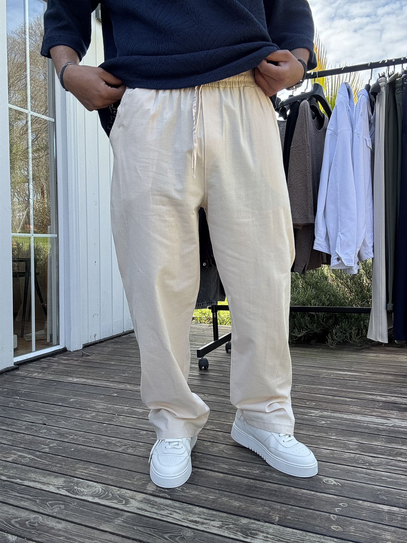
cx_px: 204
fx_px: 470
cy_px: 272
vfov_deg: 60.0
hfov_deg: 46.8
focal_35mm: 30
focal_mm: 2.69
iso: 25
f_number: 1.9
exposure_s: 1/250
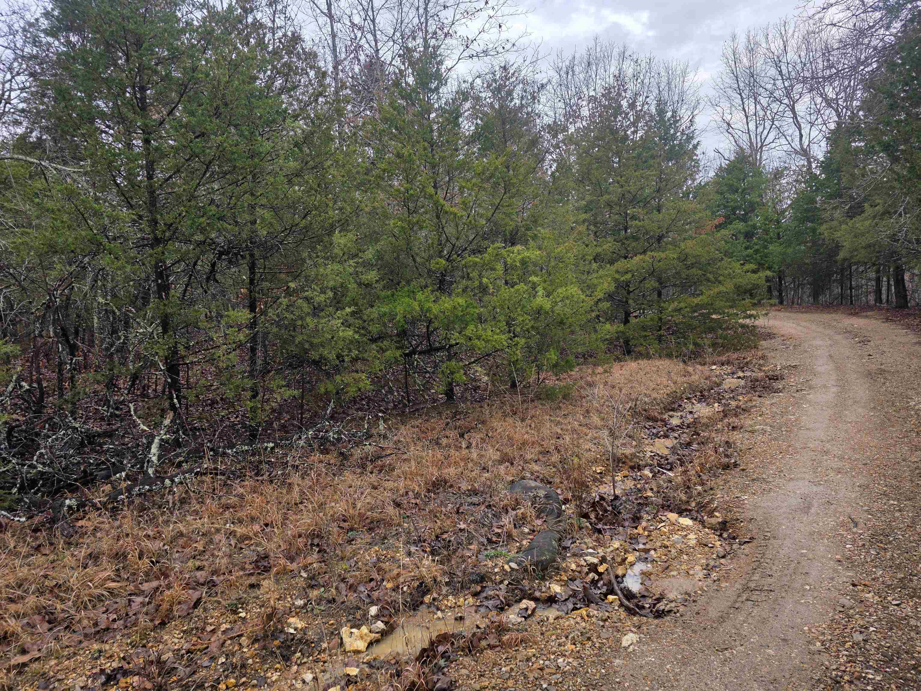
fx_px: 612
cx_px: 460
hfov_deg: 73.9
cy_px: 346
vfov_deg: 58.9
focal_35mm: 23
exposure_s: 1/359
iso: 32
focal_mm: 6.3
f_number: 1.7
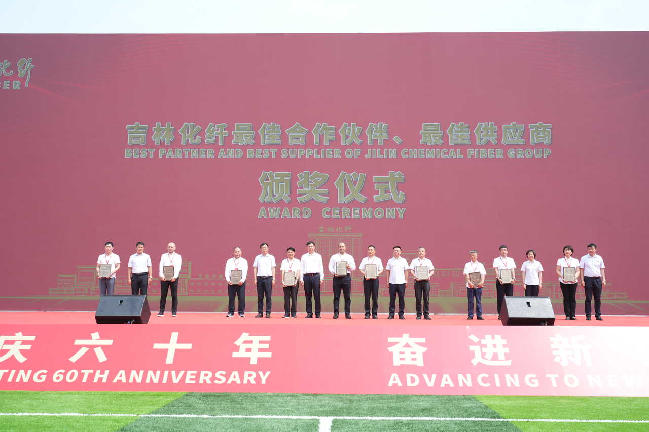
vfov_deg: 36.9
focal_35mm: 36
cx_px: 324
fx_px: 649
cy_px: 216
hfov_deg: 53.1
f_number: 6.3
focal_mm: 36
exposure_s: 1/400
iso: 200
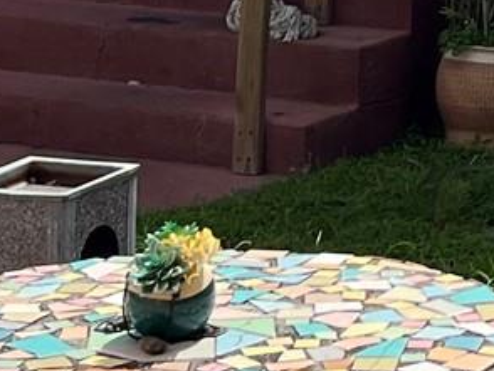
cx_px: 929
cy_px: -425
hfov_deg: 10.2
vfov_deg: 7.8
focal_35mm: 181
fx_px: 2585
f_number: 1.6
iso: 50
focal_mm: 5.1
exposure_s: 1/3311
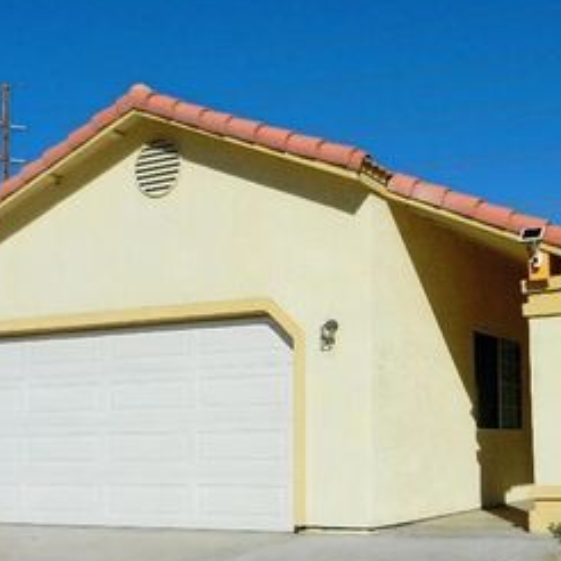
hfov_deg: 32.3
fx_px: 953
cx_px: 401
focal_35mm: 52
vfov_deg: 32.6
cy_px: 364
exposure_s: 1/1250
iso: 160
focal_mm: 5.1
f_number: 7.2
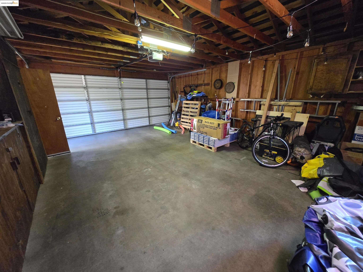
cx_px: 182
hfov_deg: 106.2
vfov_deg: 89.9
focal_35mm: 13
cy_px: 136
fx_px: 136
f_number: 2.2
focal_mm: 1.7
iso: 800
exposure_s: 1/60
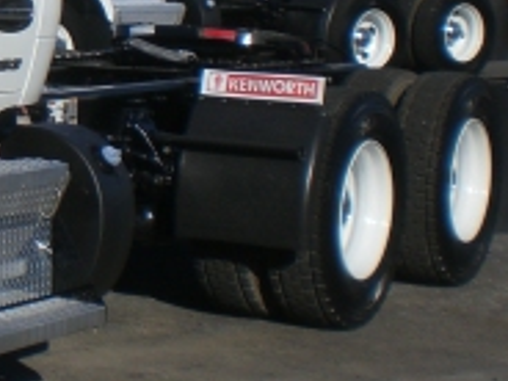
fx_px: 1937
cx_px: -243
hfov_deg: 14.0
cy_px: 36
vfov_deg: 11.2
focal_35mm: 132
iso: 50
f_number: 4.4
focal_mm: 6.3
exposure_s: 1/1000
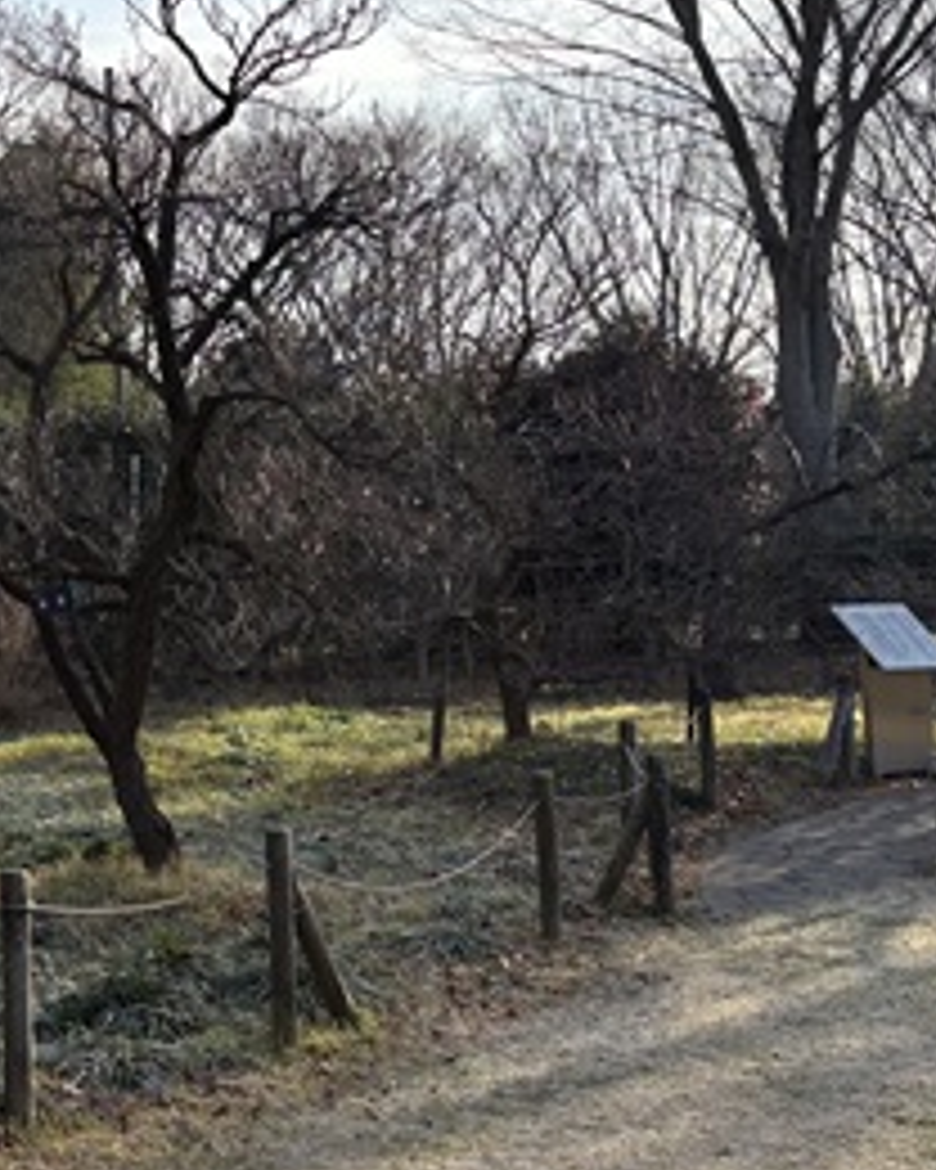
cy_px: 317
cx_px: -119
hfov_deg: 22.4
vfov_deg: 29.2
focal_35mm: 64
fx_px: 2216
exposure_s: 1/2012
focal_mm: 5.96
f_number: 1.6
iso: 50
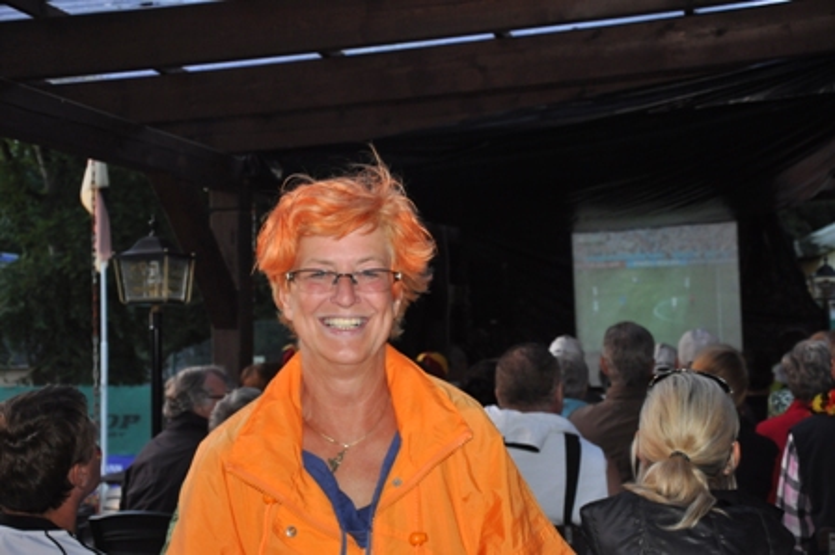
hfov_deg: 38.9
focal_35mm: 51
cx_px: 418
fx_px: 1182
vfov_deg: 26.4
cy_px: 278
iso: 800
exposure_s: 1/60
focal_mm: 34
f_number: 4.2
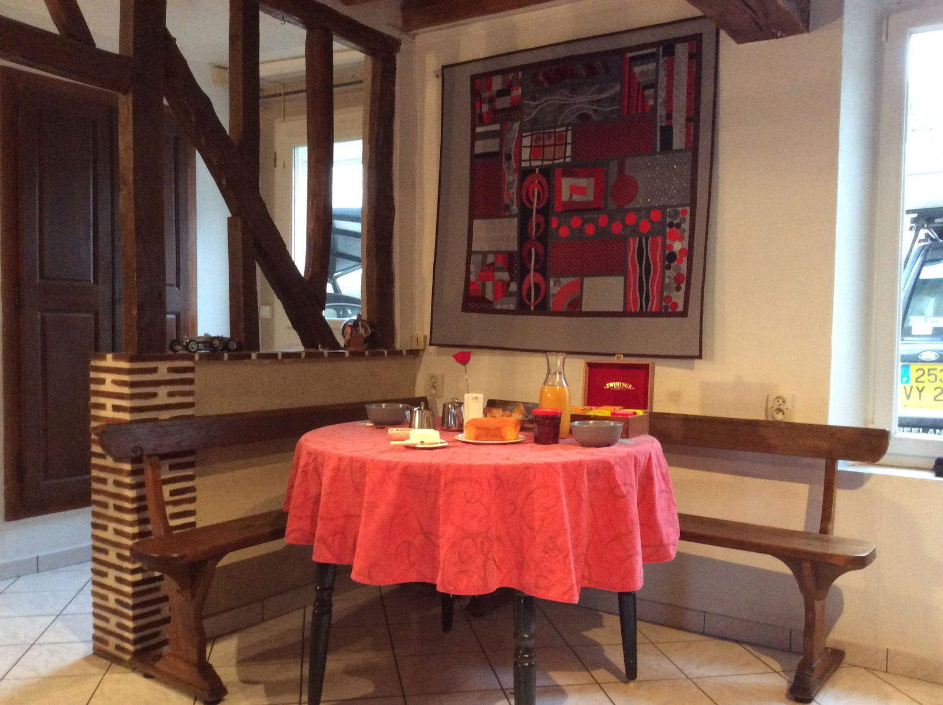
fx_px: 870
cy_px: 352
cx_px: 472
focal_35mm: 32
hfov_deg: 56.9
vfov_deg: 44.1
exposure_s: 1/20
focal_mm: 3.3
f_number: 2.4
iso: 320
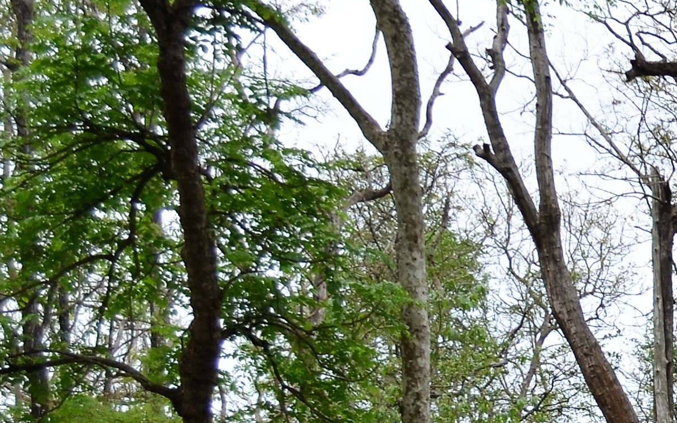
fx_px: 2288
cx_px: 1121
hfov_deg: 15.1
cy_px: 547
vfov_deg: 10.3
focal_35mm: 124
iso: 200
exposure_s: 1/320
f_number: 5
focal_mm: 20
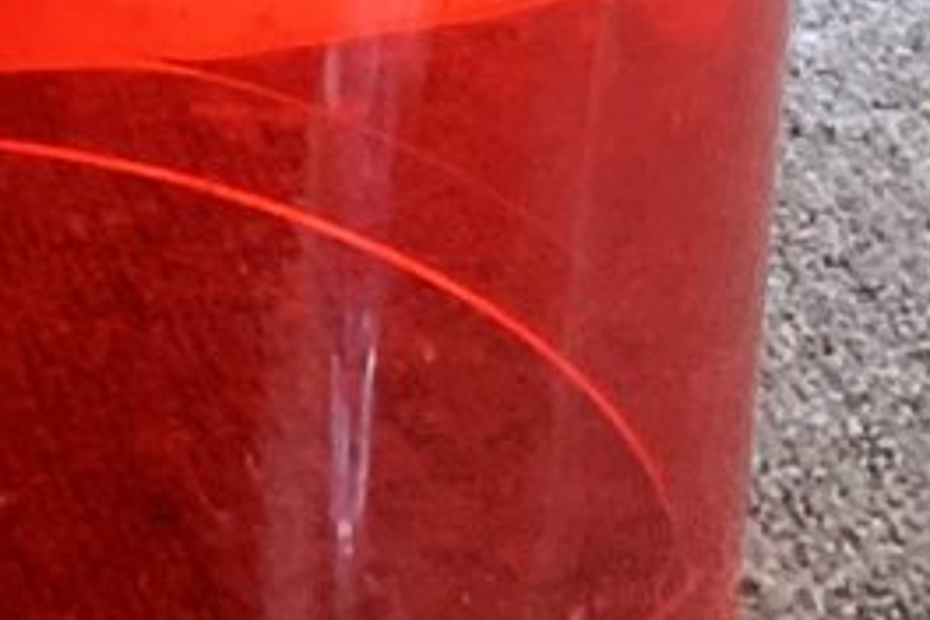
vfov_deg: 7.3
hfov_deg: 10.2
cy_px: -294
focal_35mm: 185
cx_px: -978
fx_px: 4779
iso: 250
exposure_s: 1/50
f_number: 2.4
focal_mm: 3.3
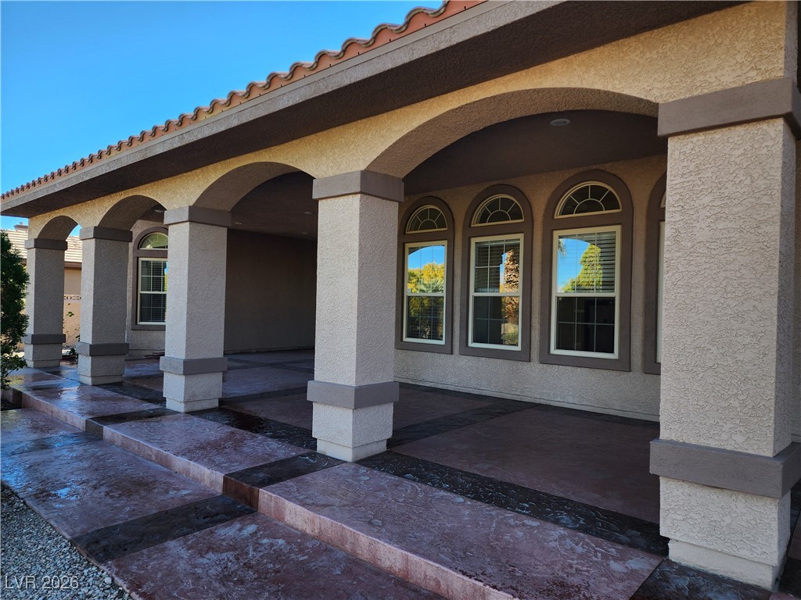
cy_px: 300
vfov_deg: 58.9
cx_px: 400
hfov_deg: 73.9
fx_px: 532
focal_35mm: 23
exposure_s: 1/186
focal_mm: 6.4
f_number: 1.8
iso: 12
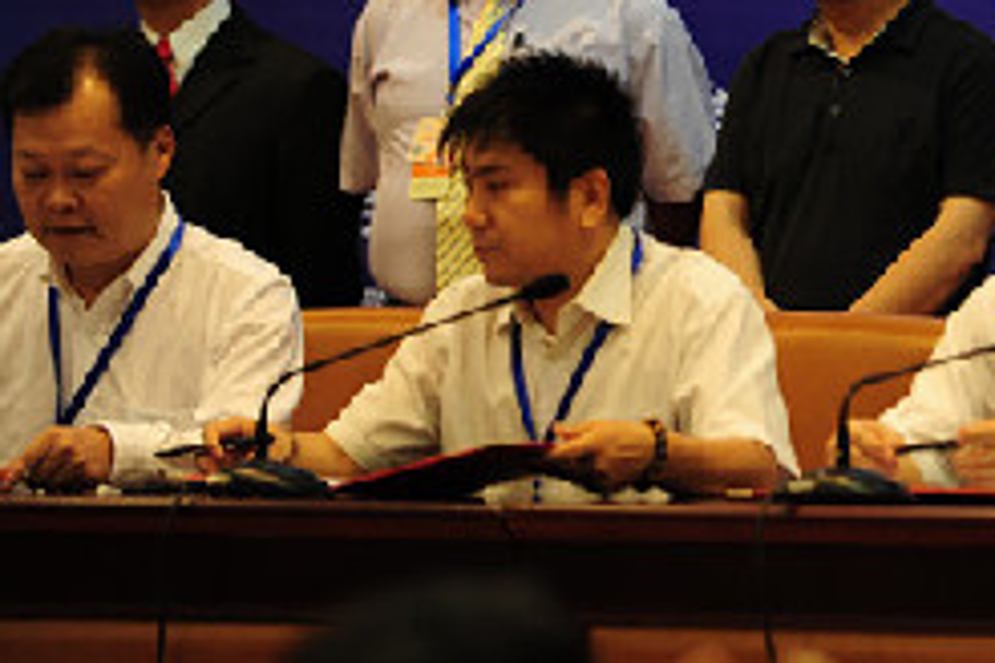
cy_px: -14
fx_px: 10778
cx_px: 1137
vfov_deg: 3.5
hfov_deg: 5.3
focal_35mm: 390
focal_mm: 160
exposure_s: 1/40
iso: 400
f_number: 3.2
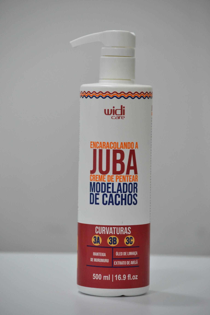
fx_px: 1129
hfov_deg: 10.6
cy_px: 158
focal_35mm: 129
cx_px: 105
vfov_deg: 15.9
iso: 1600
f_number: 5
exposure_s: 1/200
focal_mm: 86
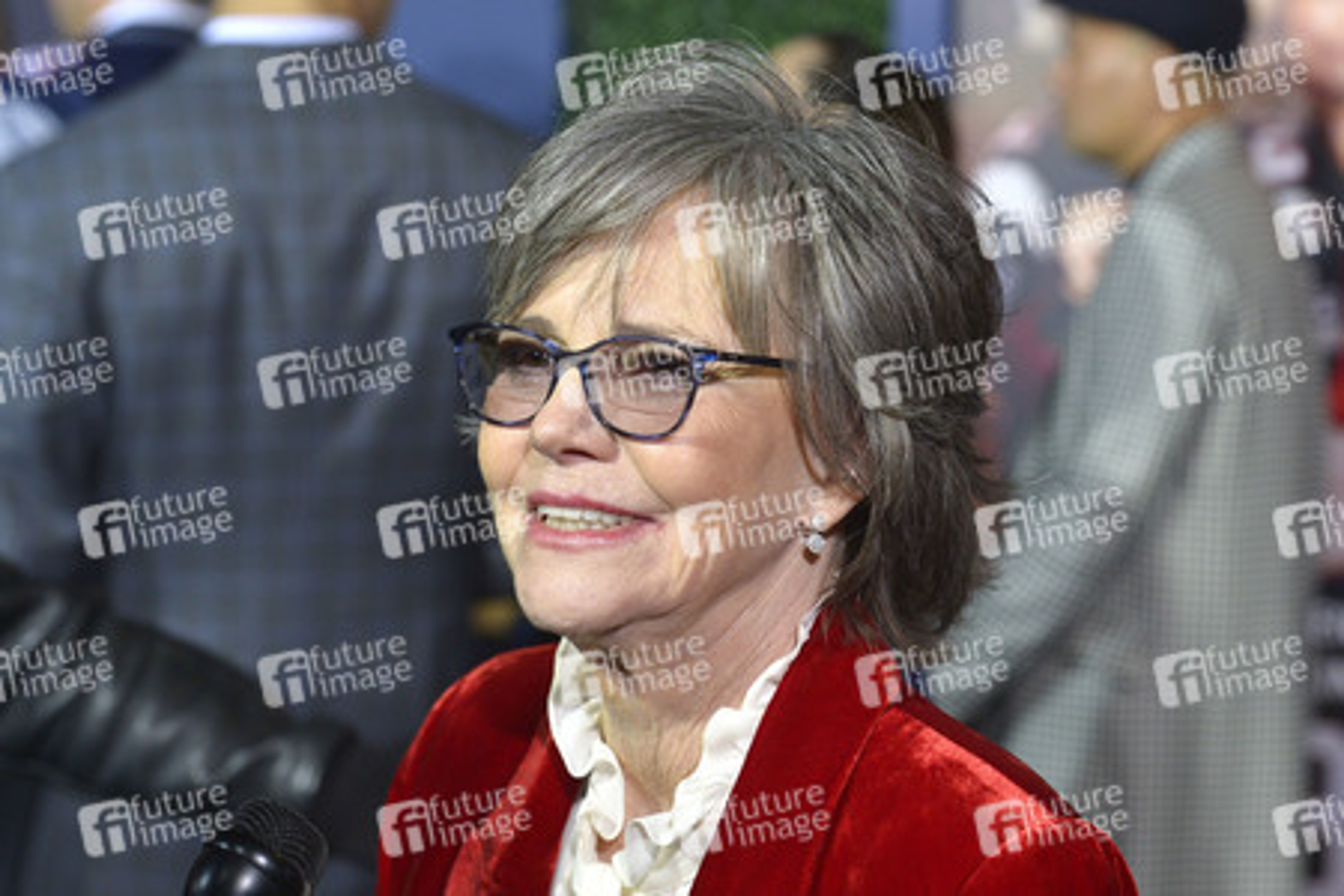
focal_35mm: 102
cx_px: 672
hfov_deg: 20.0
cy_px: 448
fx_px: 3808
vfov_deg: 13.4
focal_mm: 102
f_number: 6.3
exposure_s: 1/320
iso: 2000
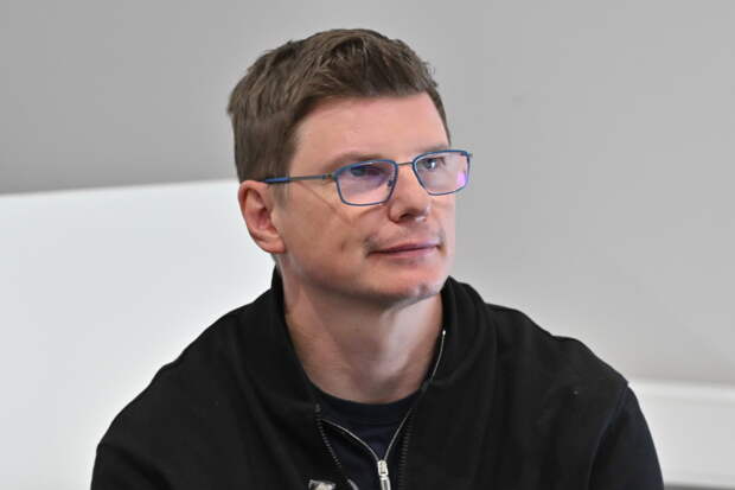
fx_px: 6429
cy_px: 245
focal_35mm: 315
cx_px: 368
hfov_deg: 6.5
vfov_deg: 4.4
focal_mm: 210
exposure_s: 1/60
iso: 2000
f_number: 6.3
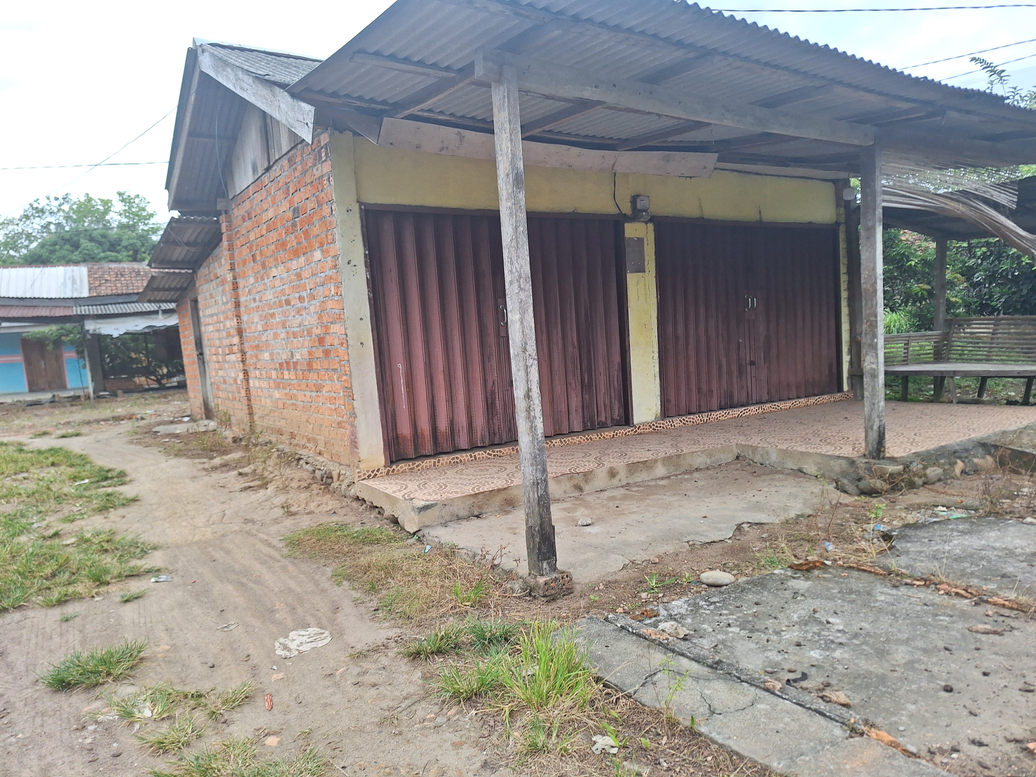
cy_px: 388
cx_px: 518
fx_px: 688
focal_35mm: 23
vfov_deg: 58.9
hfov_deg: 73.9
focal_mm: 5.54
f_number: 1.8
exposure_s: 1/1152
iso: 40
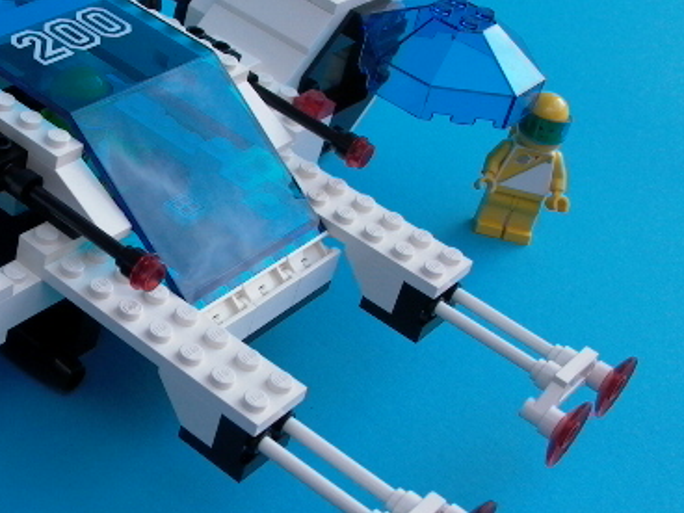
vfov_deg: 22.2
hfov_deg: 28.6
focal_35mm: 66
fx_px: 1304
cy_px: 223
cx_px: 113
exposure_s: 1/301
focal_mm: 8.19
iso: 100
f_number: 4.2
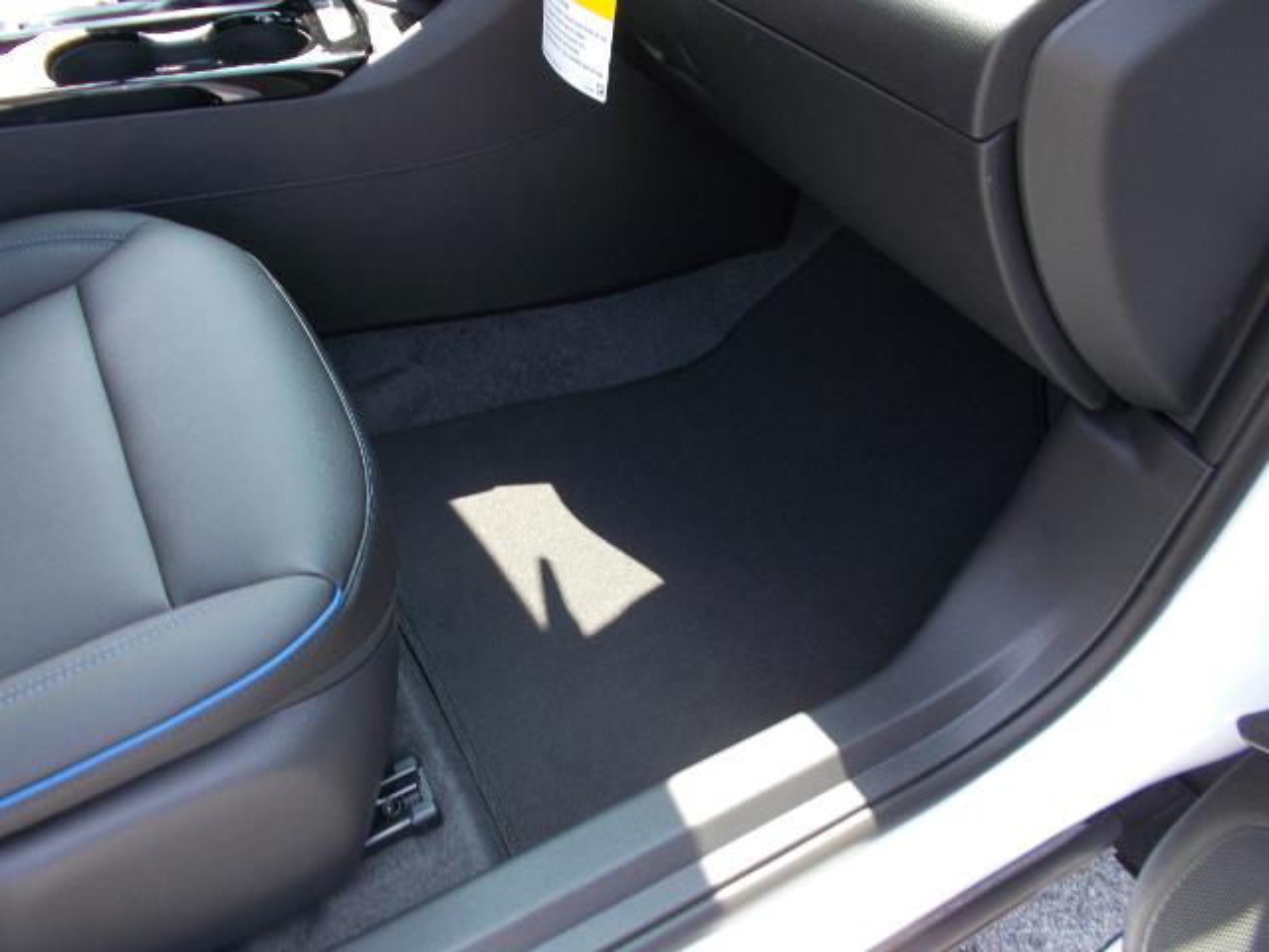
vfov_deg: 53.1
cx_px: 634
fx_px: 953
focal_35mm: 26
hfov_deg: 67.3
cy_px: 476
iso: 80
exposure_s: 1/40
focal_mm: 4.6
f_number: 3.2
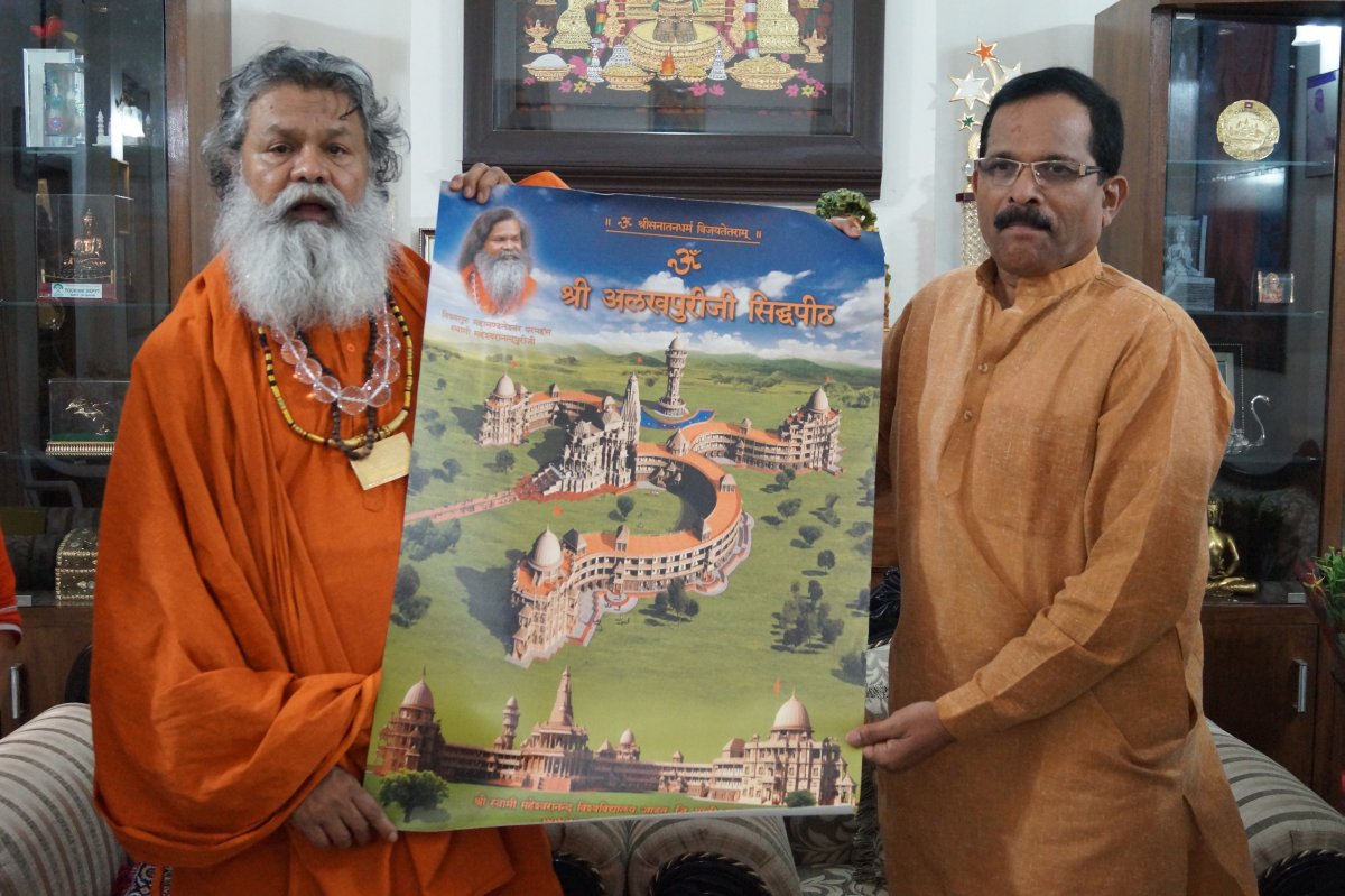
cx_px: 672
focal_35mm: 42
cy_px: 448
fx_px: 1568
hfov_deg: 46.4
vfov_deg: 31.9
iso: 3200
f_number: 4.5
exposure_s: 1/40
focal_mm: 28
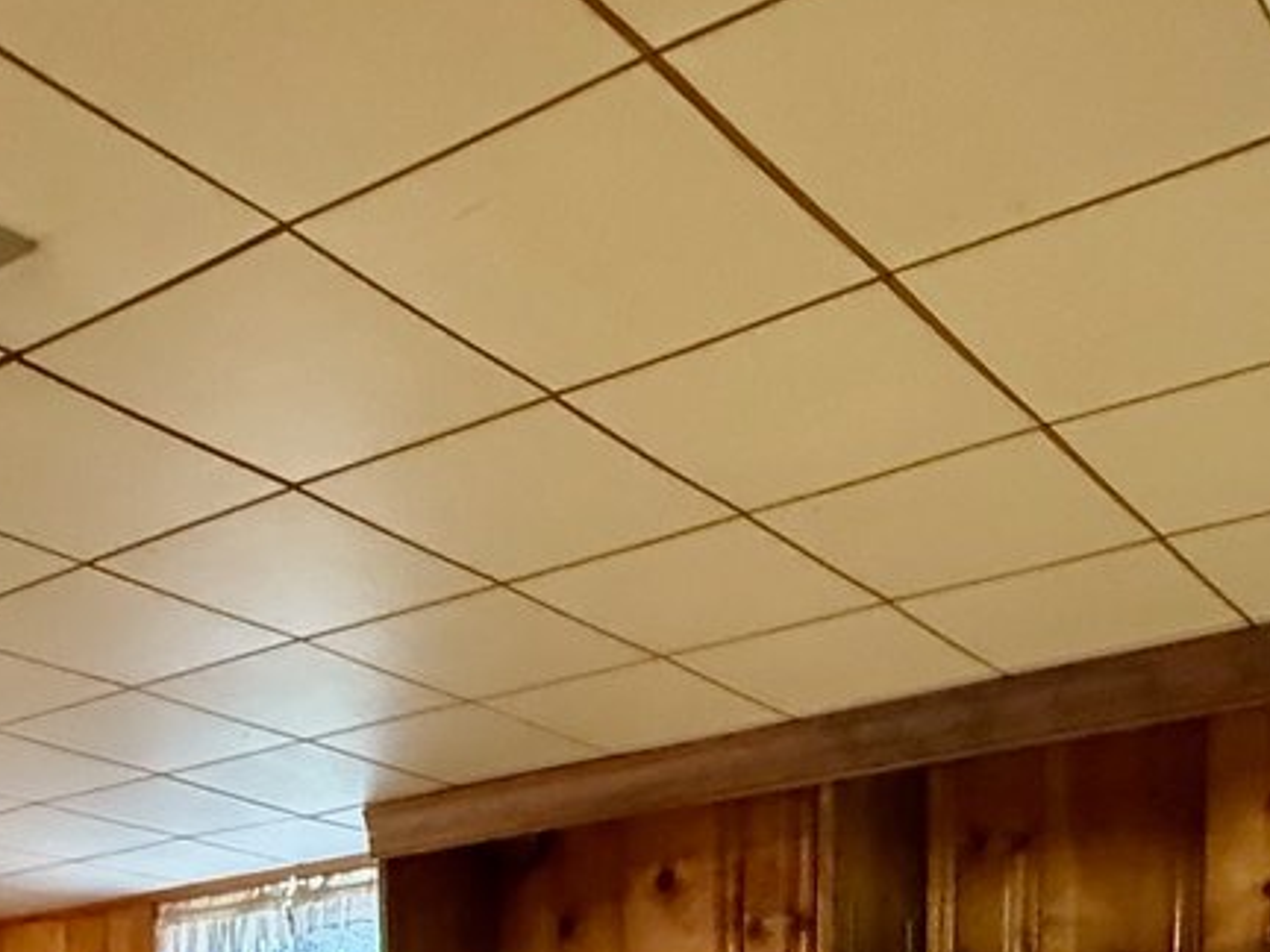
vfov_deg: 24.0
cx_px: 625
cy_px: 1394
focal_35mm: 49
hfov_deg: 38.9
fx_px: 1798
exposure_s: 1/40
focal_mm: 2.22
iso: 1250
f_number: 2.2
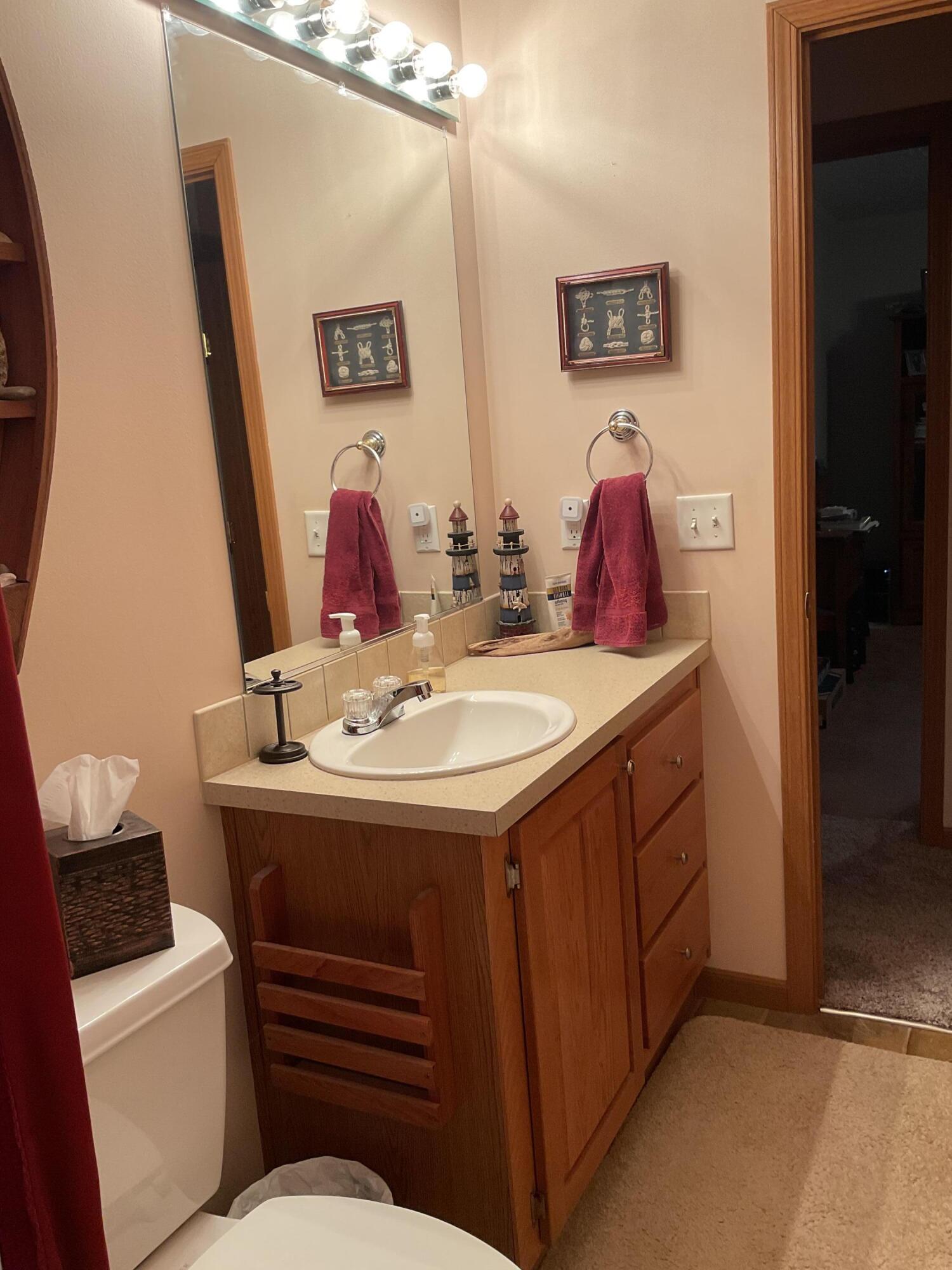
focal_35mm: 29
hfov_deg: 48.2
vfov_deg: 61.7
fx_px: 1063
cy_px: 635
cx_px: 476
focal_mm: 3
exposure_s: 1/60
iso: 40
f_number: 1.8
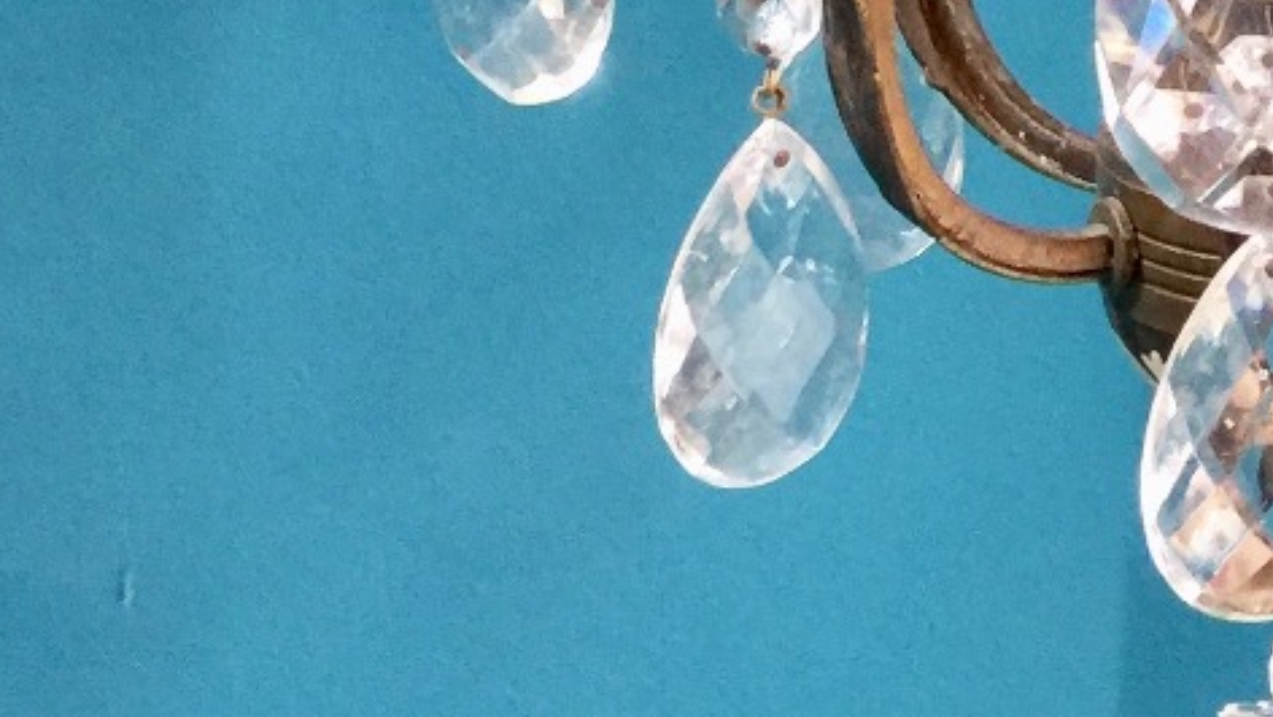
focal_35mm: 107
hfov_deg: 19.4
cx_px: 1292
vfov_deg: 9.9
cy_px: -1054
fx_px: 3613
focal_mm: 4.15
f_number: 2.2
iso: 64
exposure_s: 1/17
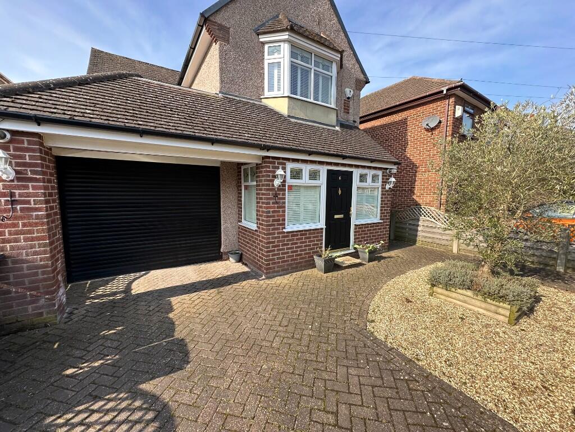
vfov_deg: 85.7
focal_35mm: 14
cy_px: 216
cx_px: 288
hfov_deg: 102.1
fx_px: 233
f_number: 2.2
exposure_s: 1/442
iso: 40
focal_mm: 2.22
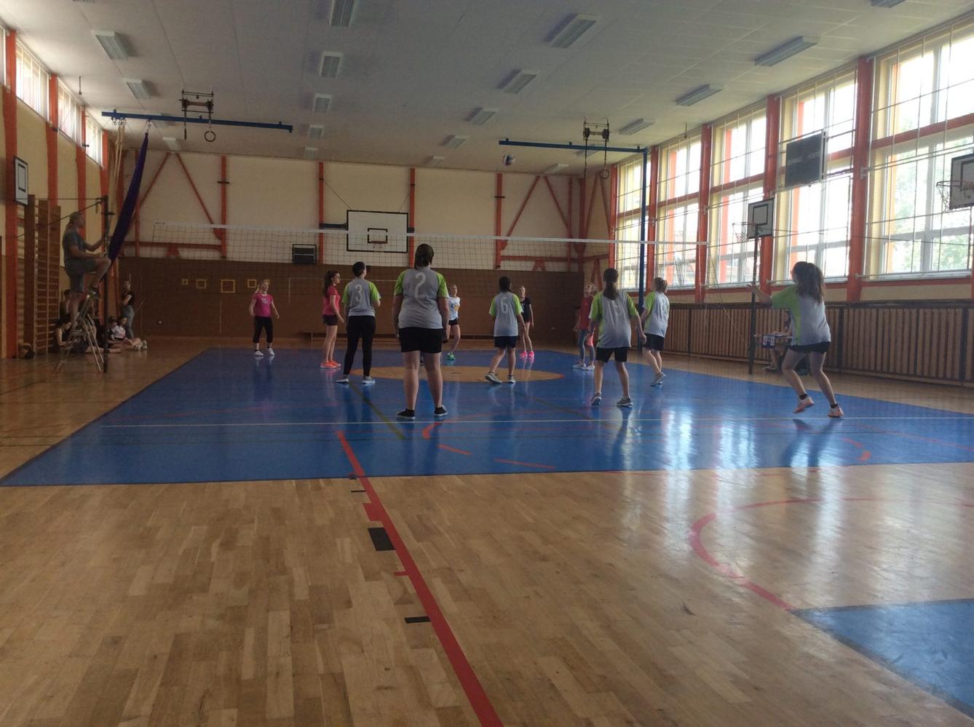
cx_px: 487
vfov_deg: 44.0
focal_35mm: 32
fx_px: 899
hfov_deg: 56.9
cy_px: 364
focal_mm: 3.3
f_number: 2.4
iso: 40
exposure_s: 1/100
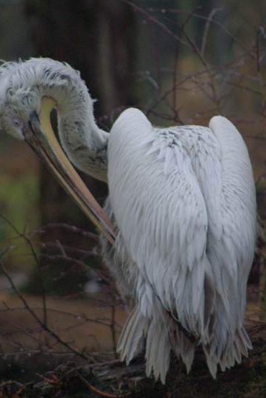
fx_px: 7199
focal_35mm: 652
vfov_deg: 3.2
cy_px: 185
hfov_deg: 2.1
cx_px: 160
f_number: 5.6
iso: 800
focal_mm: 300
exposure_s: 1/500
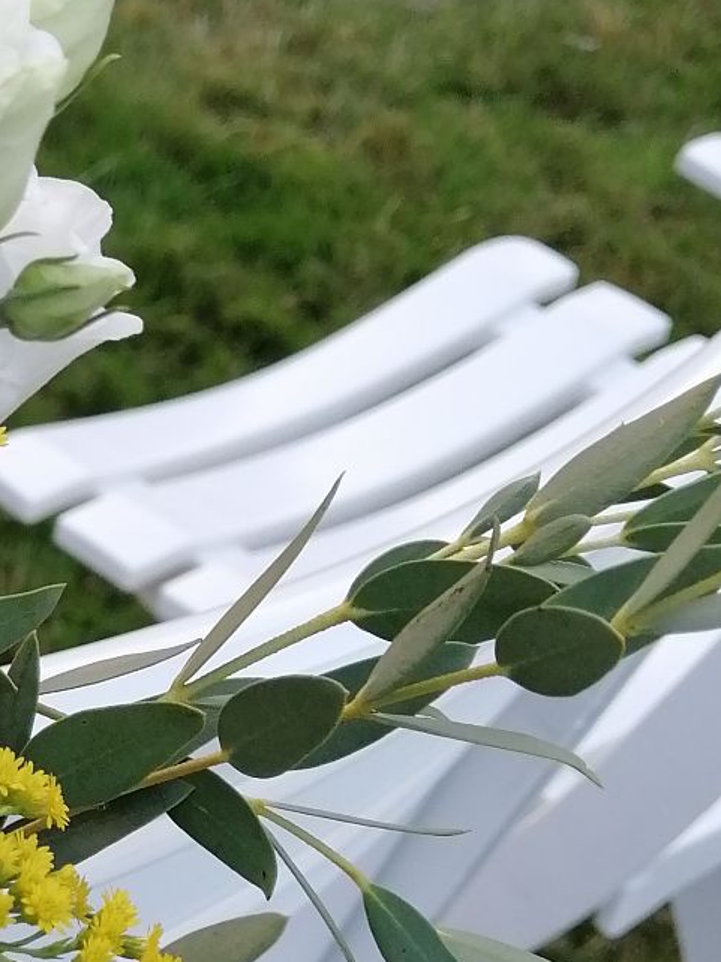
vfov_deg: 23.0
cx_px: -147
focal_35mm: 83
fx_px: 2307
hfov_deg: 17.0
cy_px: 847
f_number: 1.8
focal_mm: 3.95
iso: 80
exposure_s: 1/100
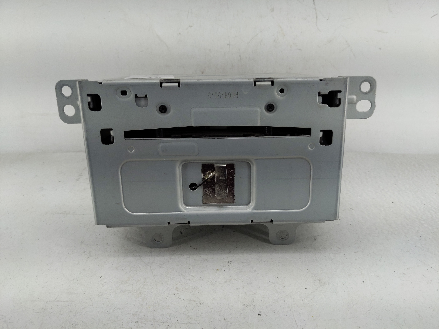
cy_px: 164
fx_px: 317
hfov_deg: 69.4
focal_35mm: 25
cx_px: 220
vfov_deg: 54.9
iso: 55
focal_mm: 4.38
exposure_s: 1/158
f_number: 1.73
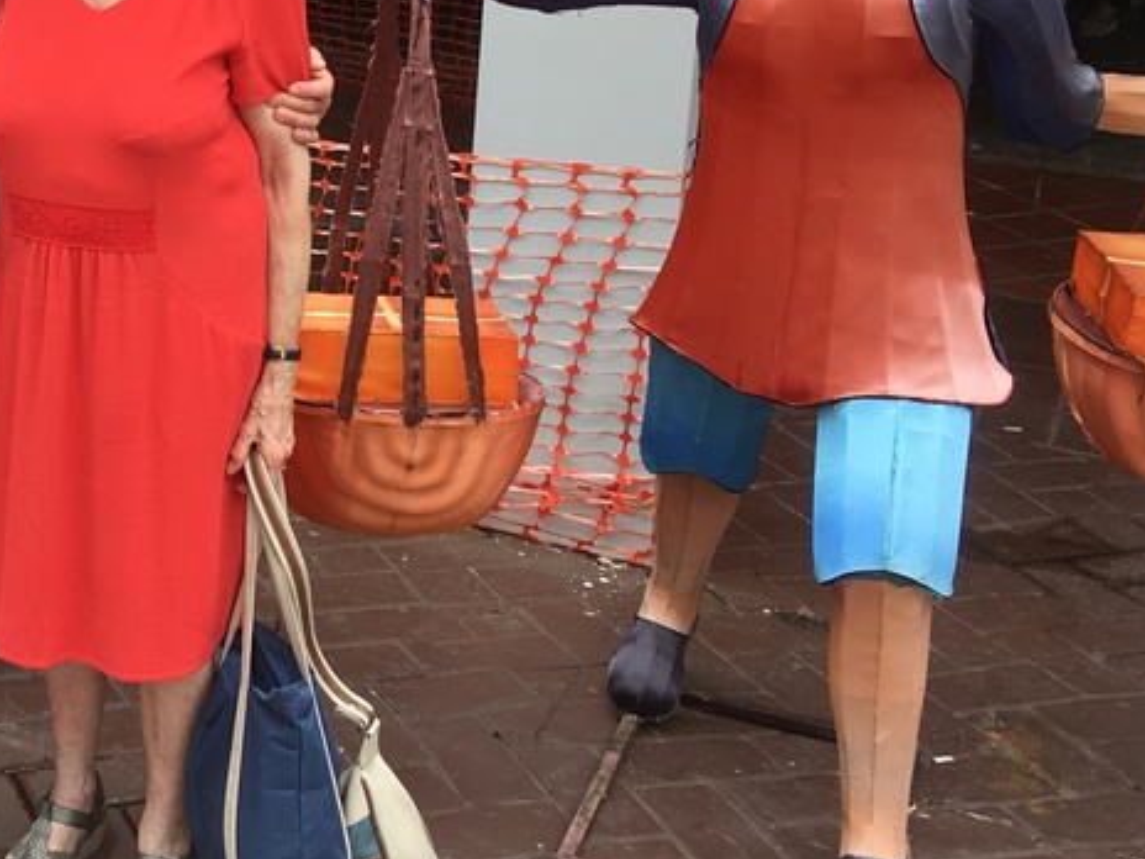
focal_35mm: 64
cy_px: 118
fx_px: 2117
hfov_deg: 28.8
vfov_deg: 22.5
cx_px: 64
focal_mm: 4.15
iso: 25
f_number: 2.2
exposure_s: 1/375
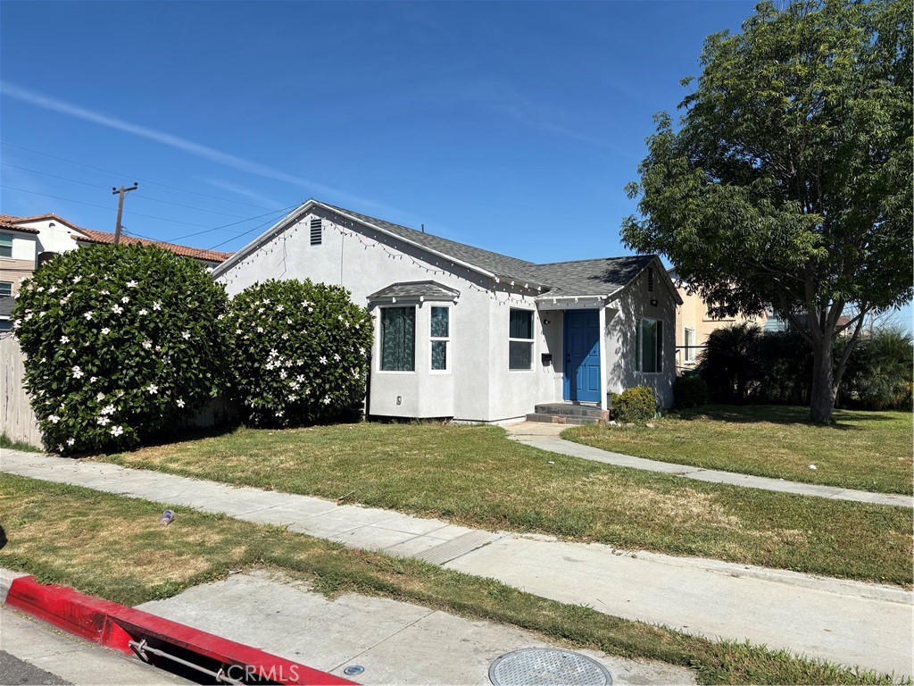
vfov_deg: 53.1
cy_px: 343
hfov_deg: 67.3
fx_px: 687
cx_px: 457
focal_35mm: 26
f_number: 1.6
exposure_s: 1/5348
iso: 50
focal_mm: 5.96
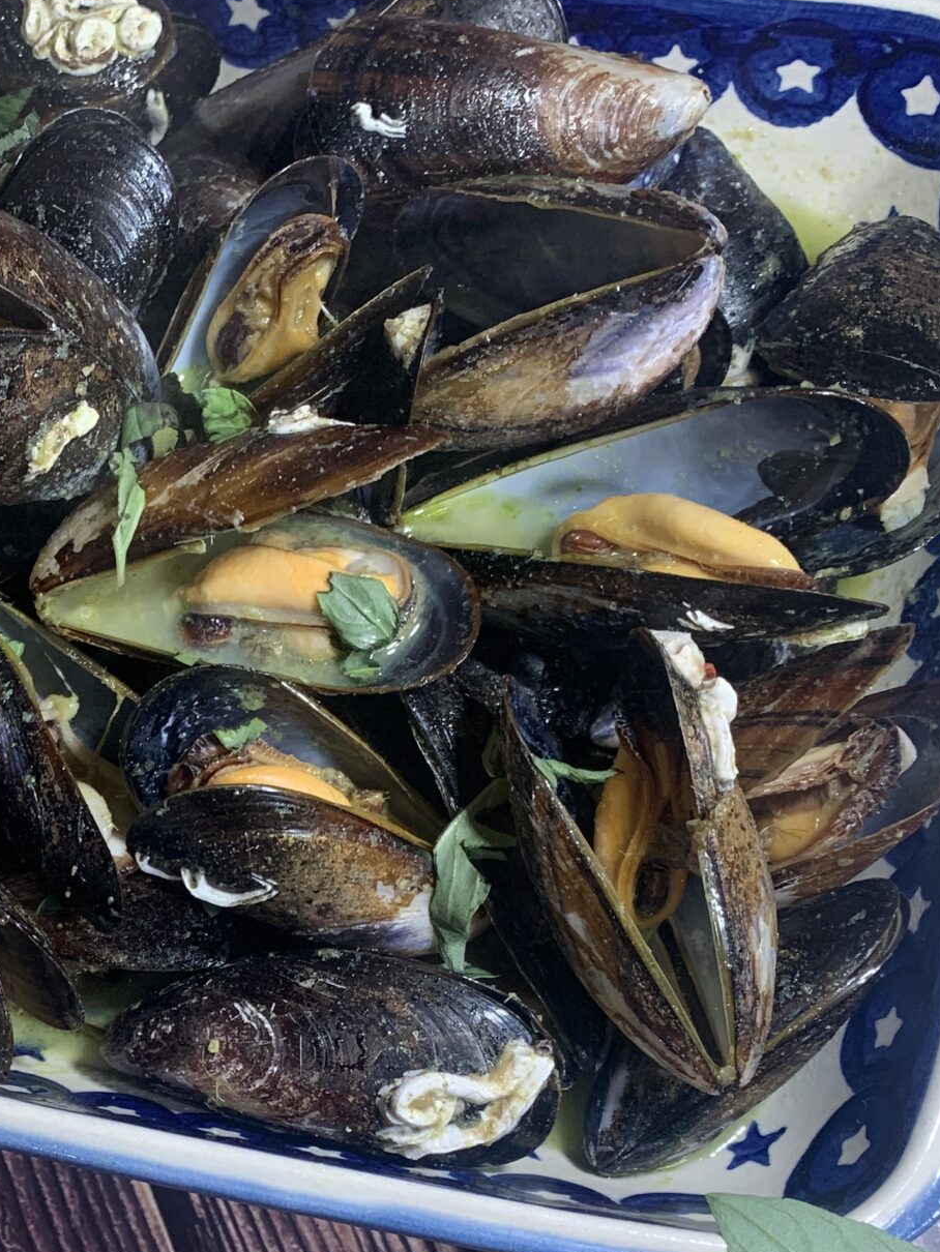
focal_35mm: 55
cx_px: -14
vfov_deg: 34.3
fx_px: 1991
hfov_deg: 25.2
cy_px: 912
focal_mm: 4.25
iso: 80
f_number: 1.8
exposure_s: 1/100
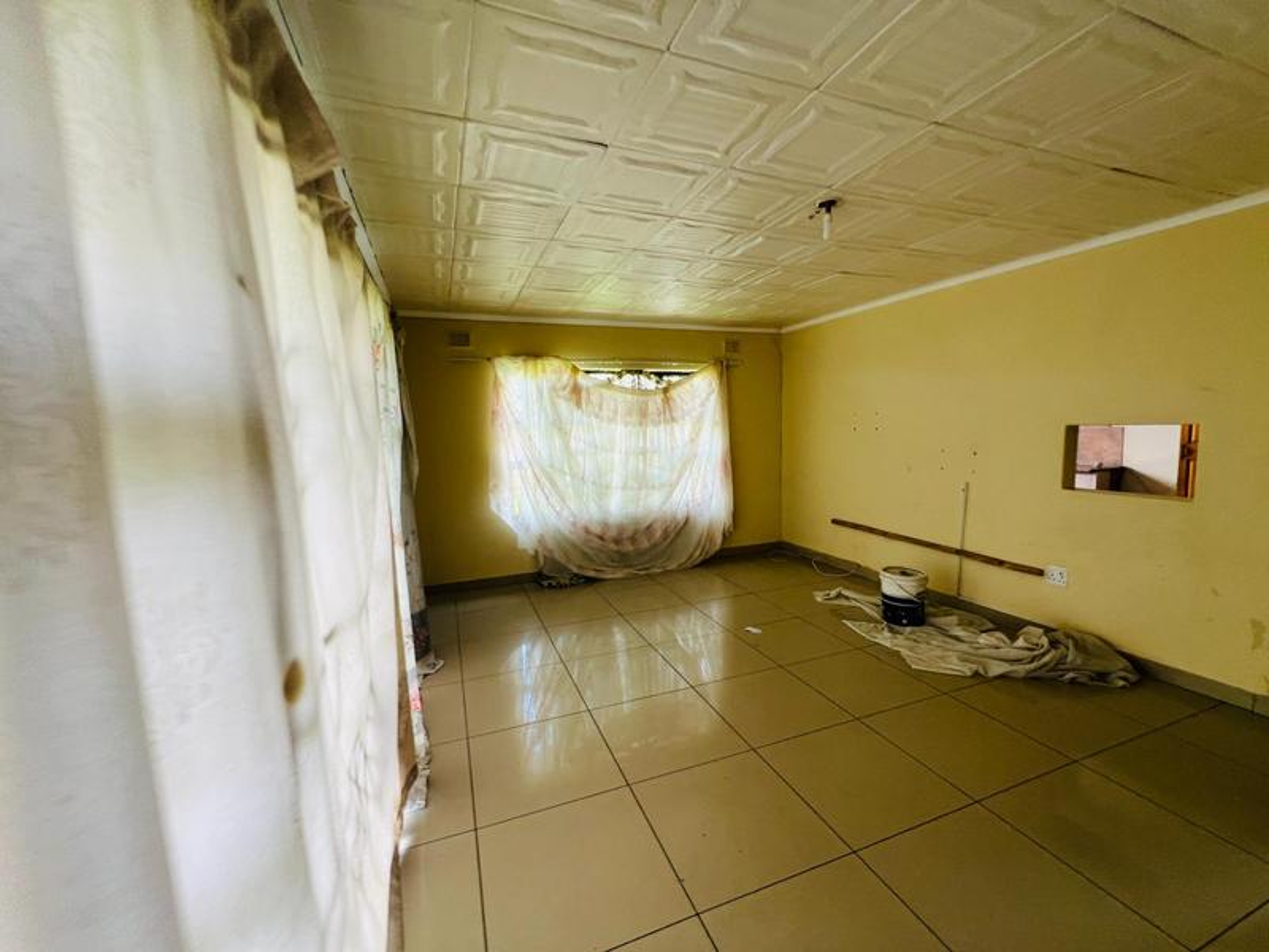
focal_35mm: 13
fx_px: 477
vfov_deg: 89.9
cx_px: 634
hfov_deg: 106.2
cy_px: 476
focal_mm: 1.57
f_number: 1.8
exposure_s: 1/40
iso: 64
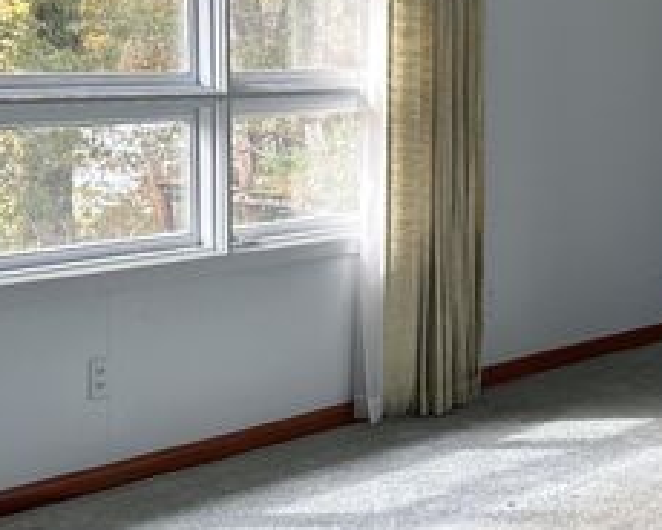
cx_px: 275
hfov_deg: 22.0
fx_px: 1705
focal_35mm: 87
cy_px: 233
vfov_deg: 17.7
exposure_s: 1/173
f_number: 1.78
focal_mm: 6.86
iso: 64
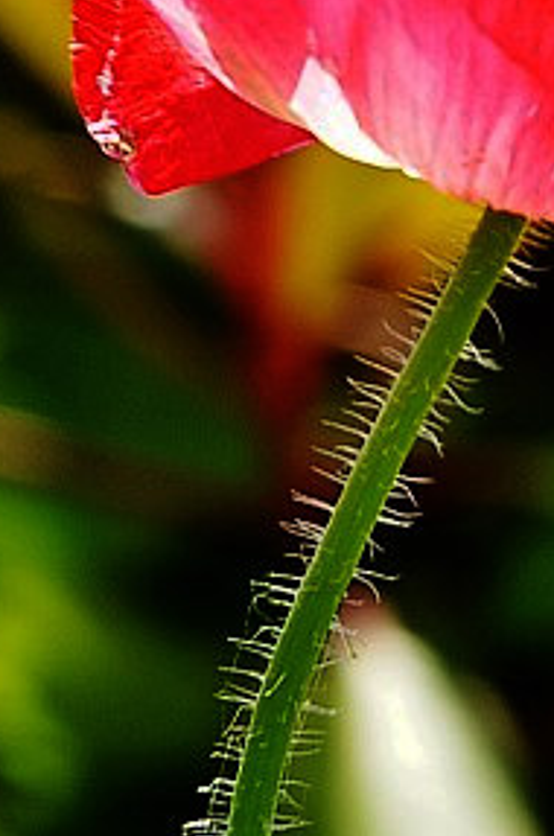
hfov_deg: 1.1
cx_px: 819
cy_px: -175
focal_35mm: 1264
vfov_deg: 1.6
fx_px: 29317
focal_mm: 200
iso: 100
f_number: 10
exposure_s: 1/40
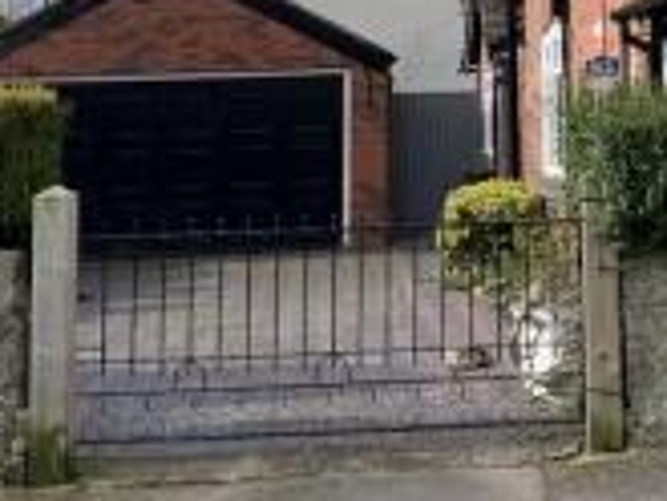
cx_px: 697
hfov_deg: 20.5
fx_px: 1774
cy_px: -131
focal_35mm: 92
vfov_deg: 15.4
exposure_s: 1/1350
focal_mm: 4.25
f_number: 1.8
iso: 25
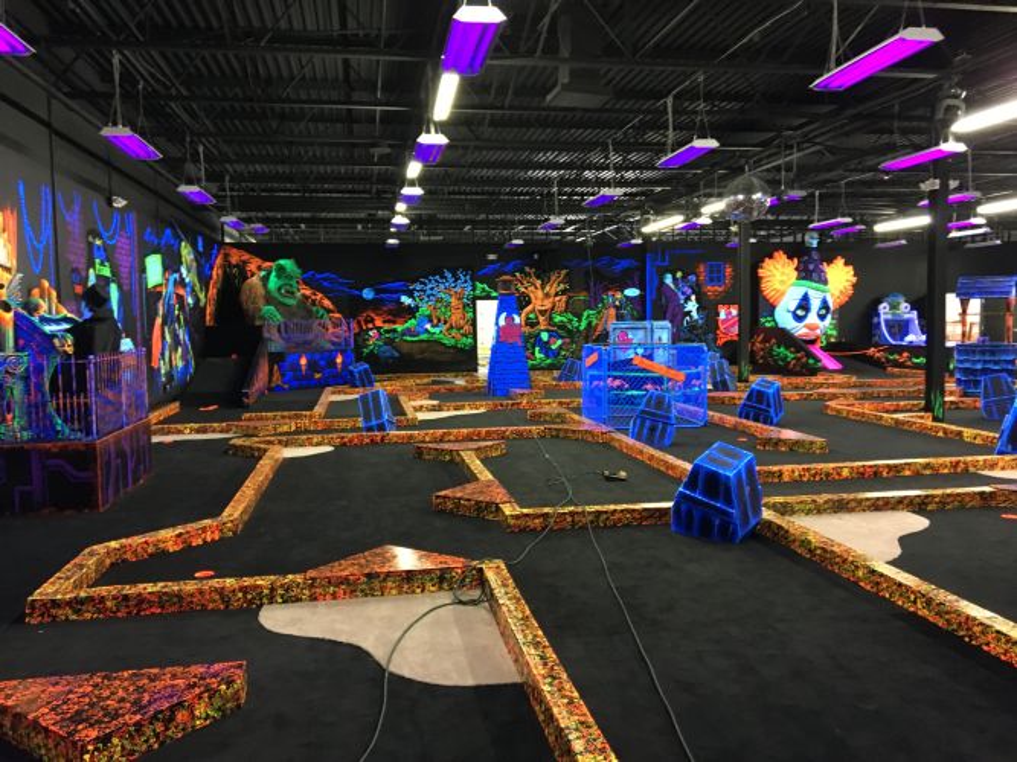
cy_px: 381
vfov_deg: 48.2
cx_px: 508
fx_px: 852
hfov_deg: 61.7
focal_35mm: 29
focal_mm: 4.15
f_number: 2.2
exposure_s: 1/15
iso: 200
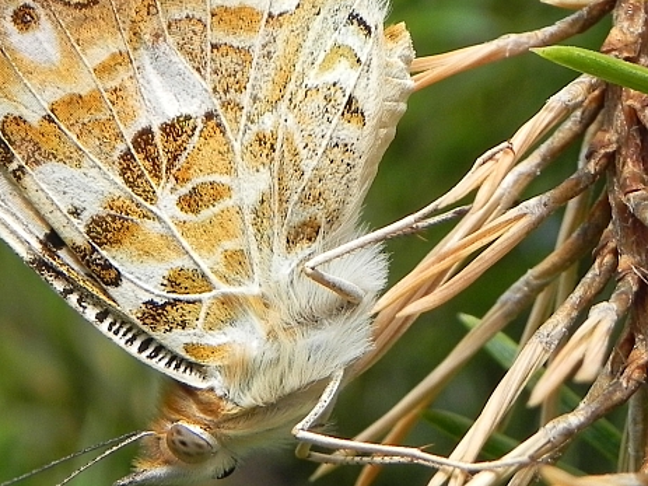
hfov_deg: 10.5
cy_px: 225
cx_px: 137
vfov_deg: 7.9
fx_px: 3518
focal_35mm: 188
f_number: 4
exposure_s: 1/479
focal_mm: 15.1
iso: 160
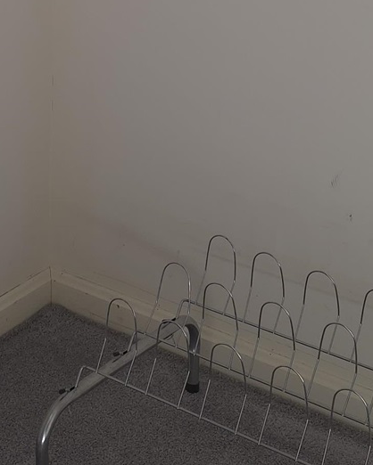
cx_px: 62
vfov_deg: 18.7
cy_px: -25
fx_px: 1365
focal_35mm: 99
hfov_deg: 15.4
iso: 80
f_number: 1.7
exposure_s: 1/60
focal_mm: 6.3
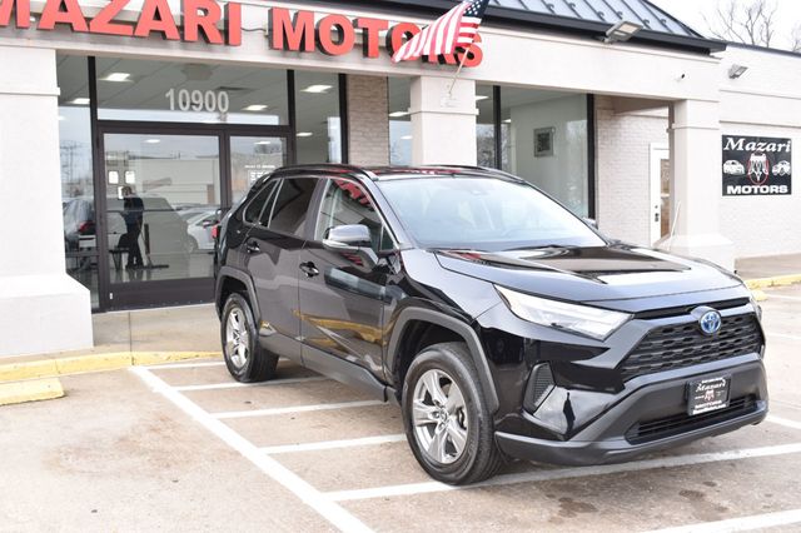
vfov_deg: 36.8
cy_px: 266
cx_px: 400
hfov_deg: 53.2
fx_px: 801
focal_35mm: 36
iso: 400
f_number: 8
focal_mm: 24
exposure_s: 1/160
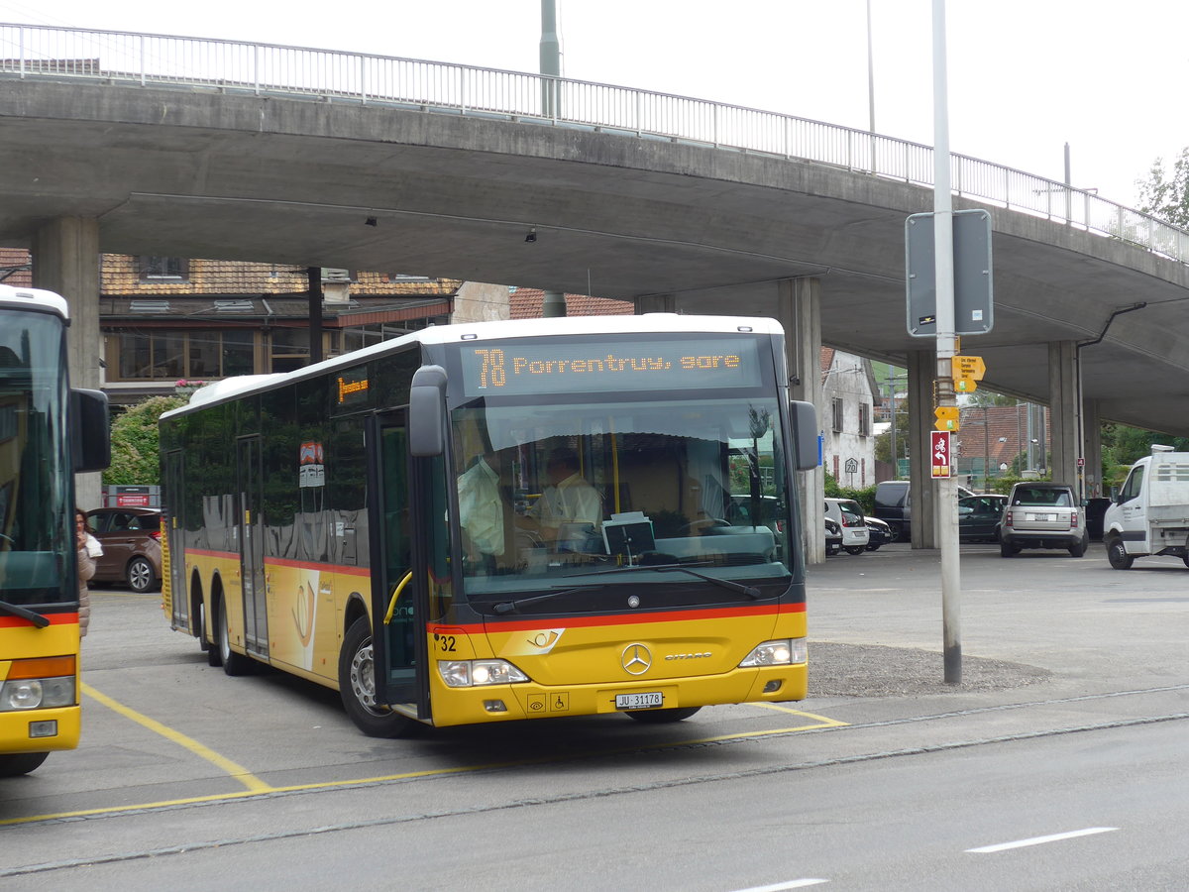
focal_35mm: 74
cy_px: 446
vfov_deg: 19.9
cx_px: 594
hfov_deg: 26.3
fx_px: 2542
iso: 80
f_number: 4.2
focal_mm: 15
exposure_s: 1/160
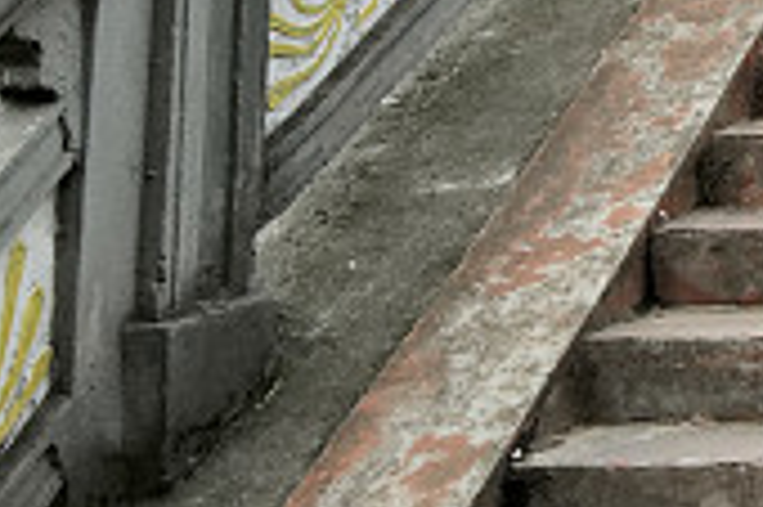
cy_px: -516
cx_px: 1634
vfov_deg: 9.6
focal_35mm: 132
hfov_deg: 13.0
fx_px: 2795
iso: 1000
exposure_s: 1/250
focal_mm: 28
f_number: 8
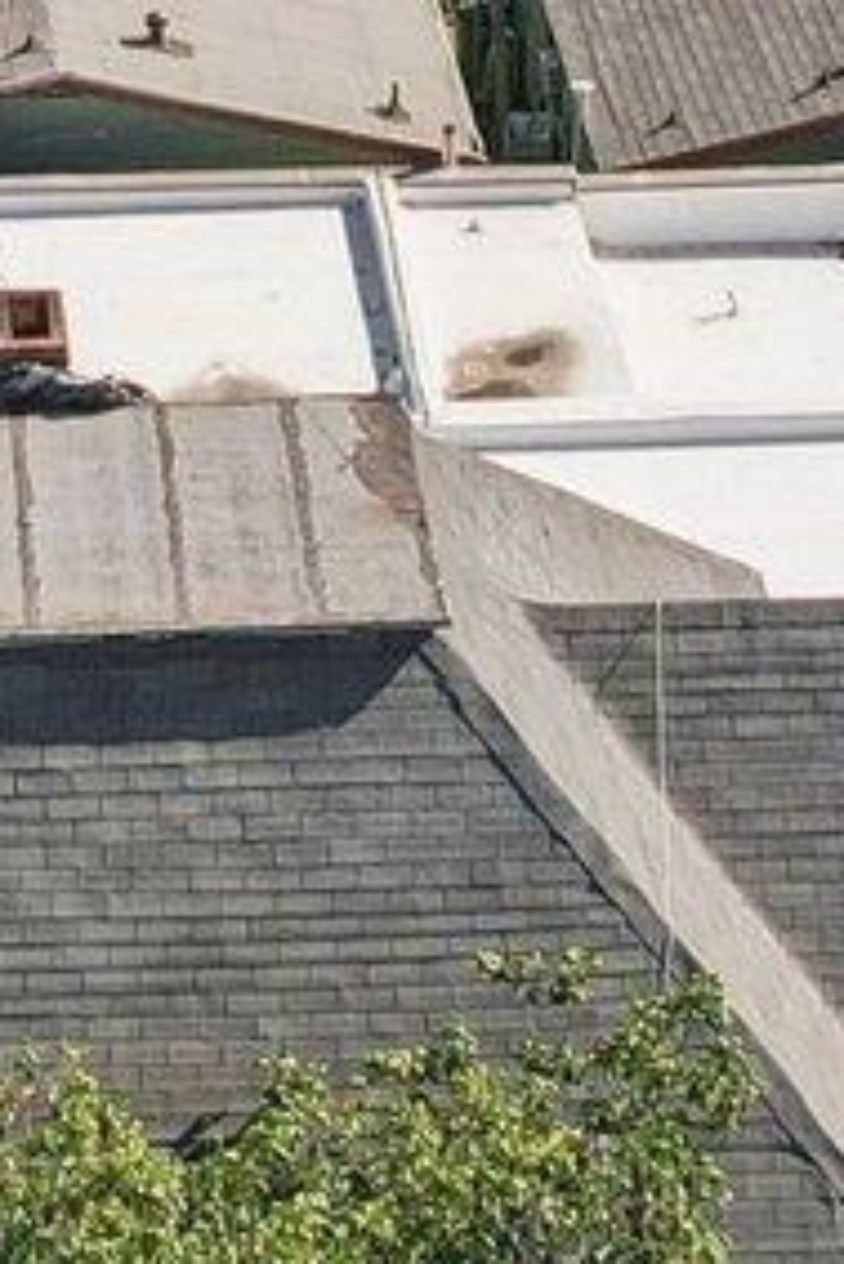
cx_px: -156
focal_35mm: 159
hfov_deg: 8.6
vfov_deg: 12.3
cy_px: -632
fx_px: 5584
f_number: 2.8
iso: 130
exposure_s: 1/2000
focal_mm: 8.4
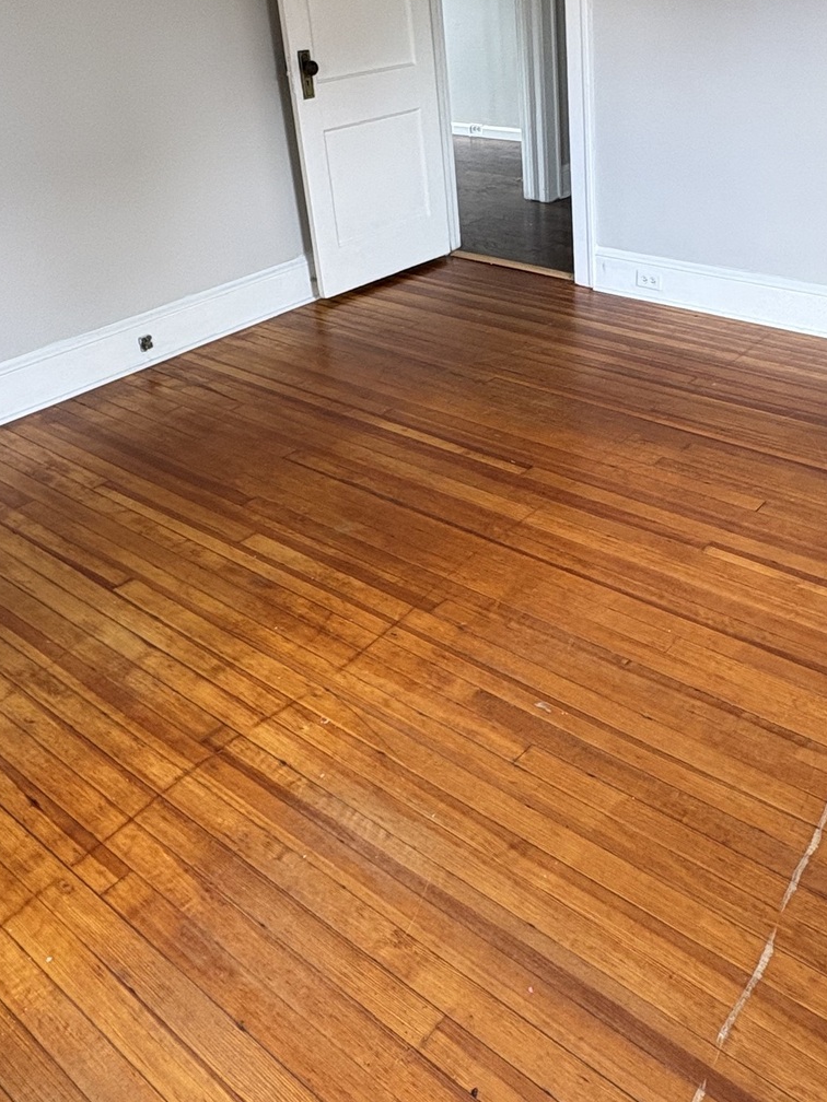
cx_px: 550
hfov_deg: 43.6
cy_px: 351
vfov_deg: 55.4
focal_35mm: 32
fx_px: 1019
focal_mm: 2.22
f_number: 2.2
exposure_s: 1/99
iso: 160
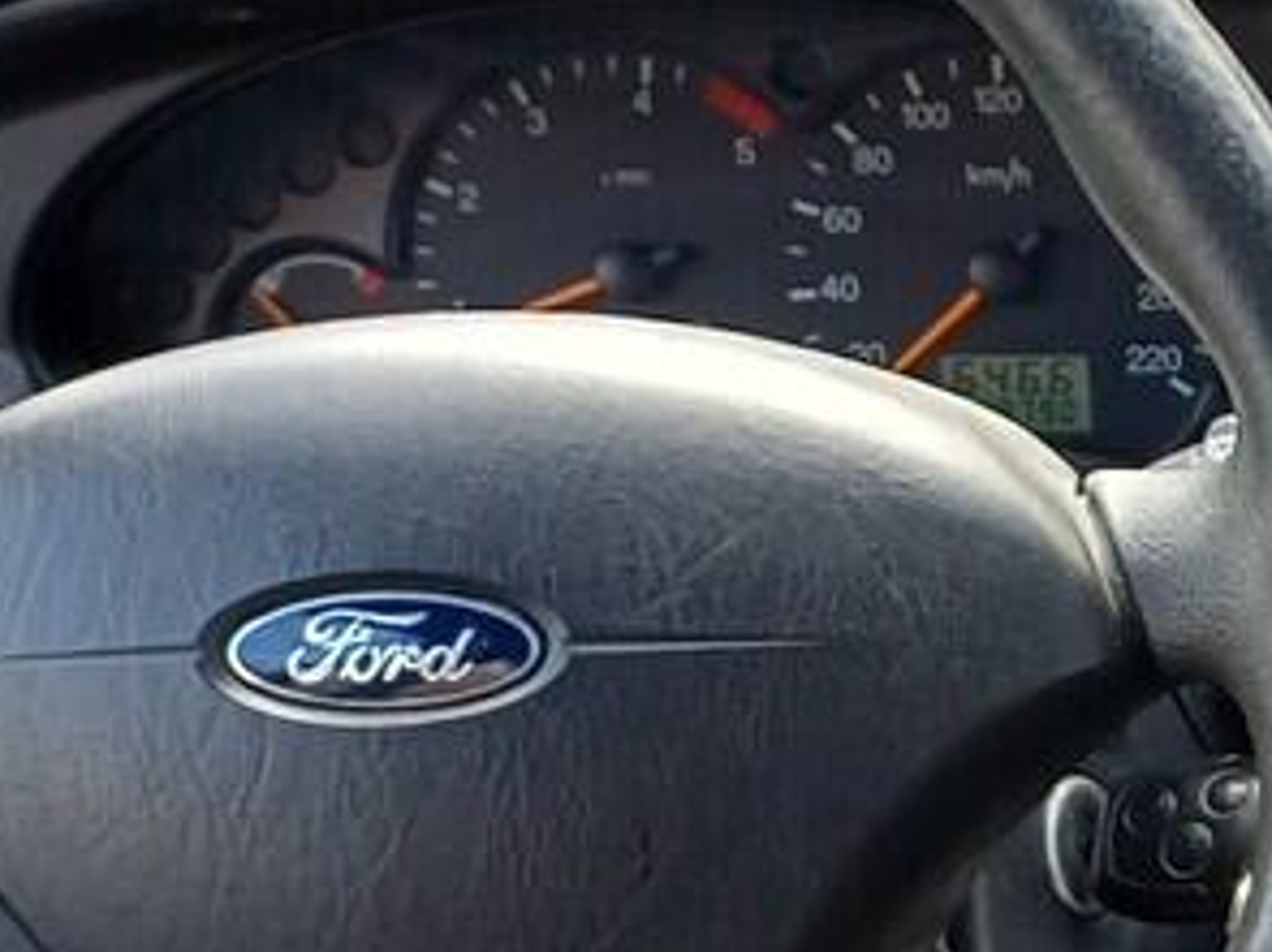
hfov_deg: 14.7
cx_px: 2074
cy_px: 1215
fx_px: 4481
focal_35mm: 122
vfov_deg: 11.8
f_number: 1.8
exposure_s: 1/100
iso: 50
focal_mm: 4.65
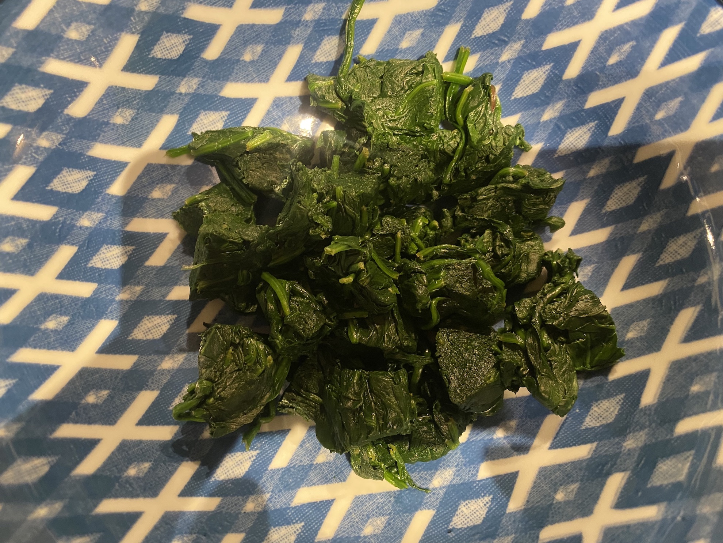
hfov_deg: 67.3
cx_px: 362
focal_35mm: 26
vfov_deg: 53.1
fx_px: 543
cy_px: 272
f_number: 1.8
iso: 400
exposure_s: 1/33
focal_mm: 4.25
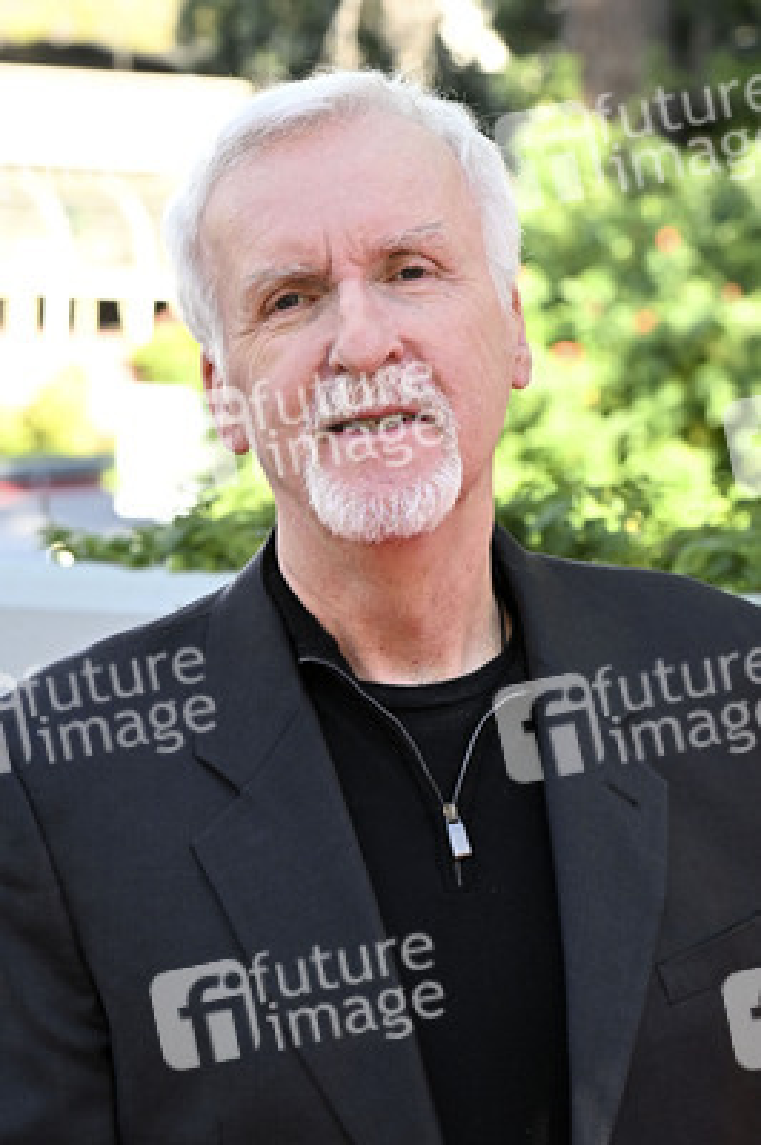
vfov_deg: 18.8
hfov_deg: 12.5
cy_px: 572
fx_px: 3462
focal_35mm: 109
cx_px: 380
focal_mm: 73
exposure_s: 1/320
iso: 640
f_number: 5.6
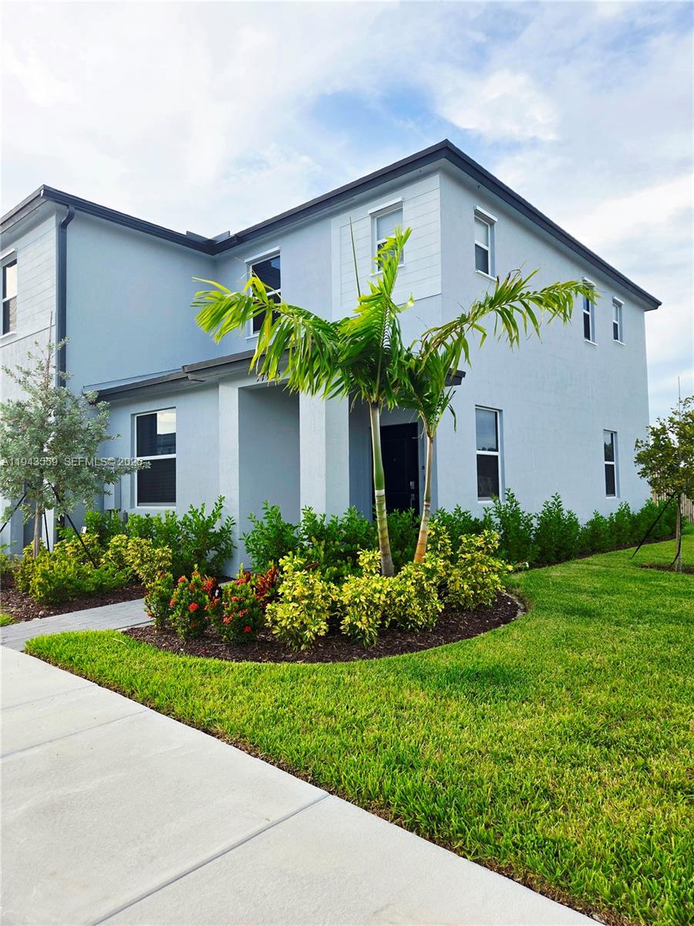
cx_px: 347
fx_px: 615
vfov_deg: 73.9
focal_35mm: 23
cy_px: 463
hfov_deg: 58.9
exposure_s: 1/2000
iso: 80
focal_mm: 5.4
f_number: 1.8
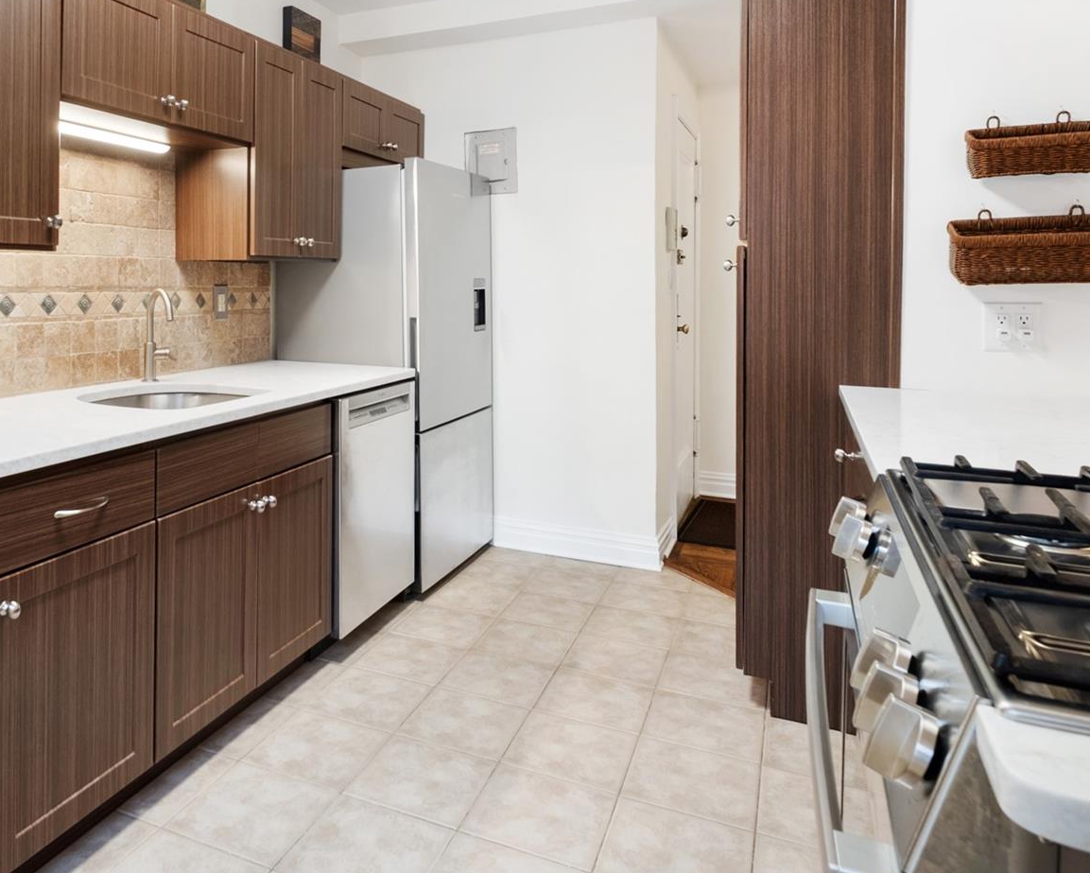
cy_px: 256
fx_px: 807
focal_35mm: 25
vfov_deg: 55.0
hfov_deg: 66.0
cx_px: 353
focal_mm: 10
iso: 320
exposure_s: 1/1.25
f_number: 6.4
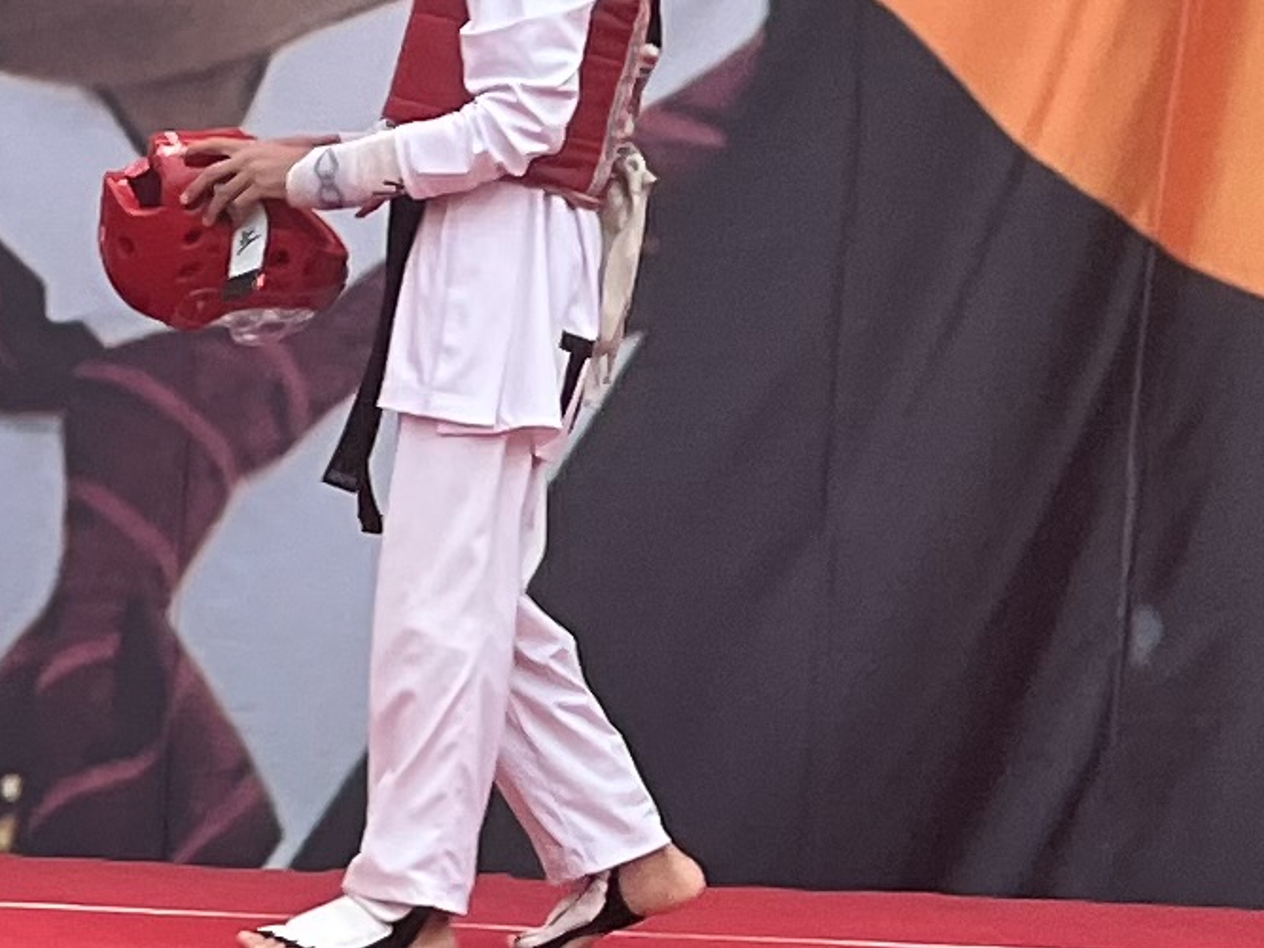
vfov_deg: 9.4
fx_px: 5733
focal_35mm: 157
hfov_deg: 11.1
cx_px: -1491
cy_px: 590
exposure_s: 1/120
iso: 125
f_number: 1.6
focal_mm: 5.1
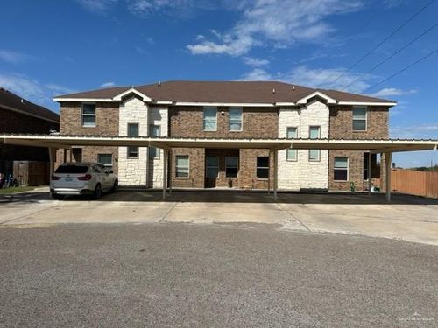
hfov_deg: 71.6
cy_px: 164
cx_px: 219
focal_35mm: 24
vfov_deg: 56.8
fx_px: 304
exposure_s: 1/8929
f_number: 1.78
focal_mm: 6.86
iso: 80
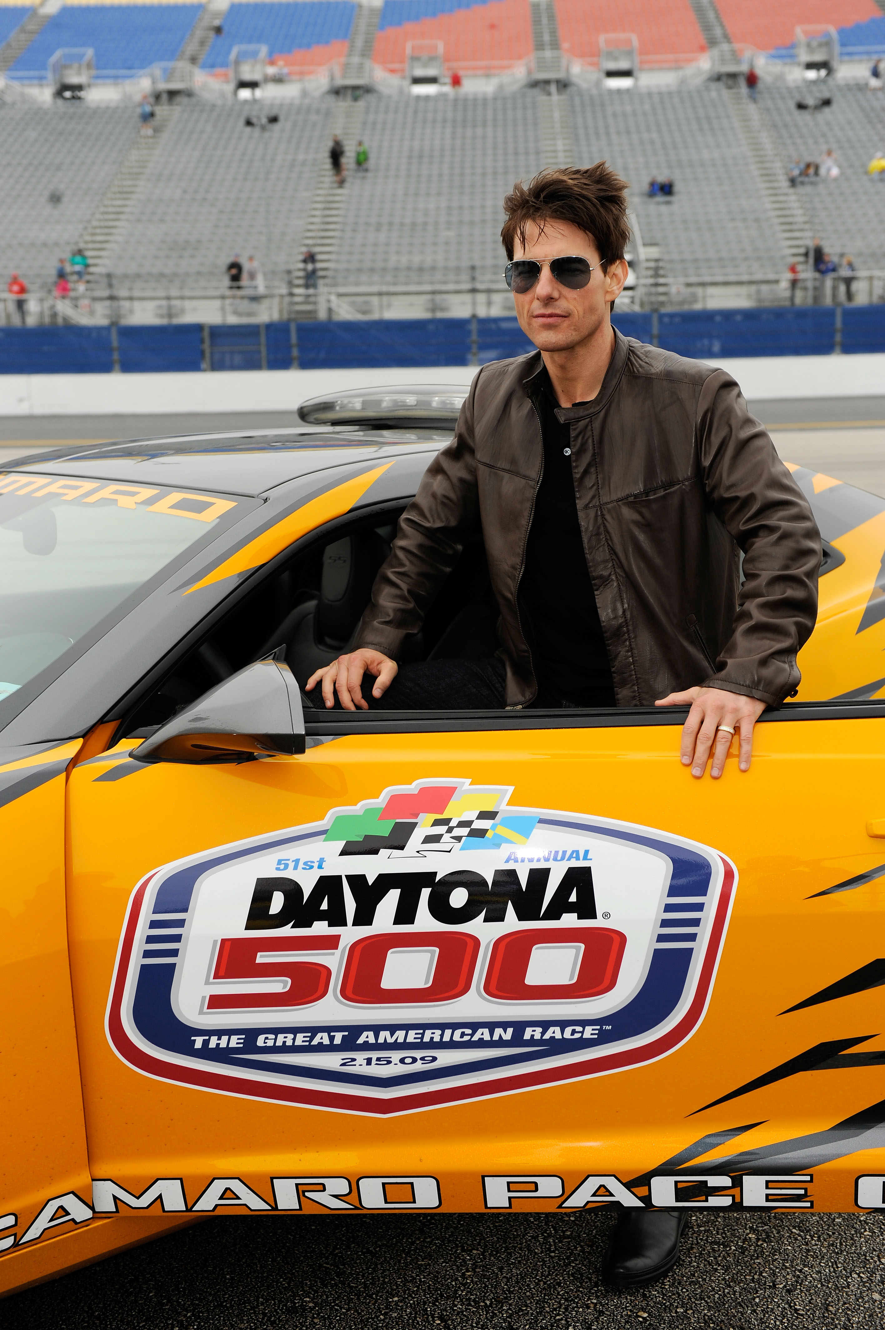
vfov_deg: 41.1
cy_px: 665
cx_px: 442
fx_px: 1772
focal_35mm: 48
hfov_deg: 28.0
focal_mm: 48
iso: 200
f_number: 5
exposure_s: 1/200
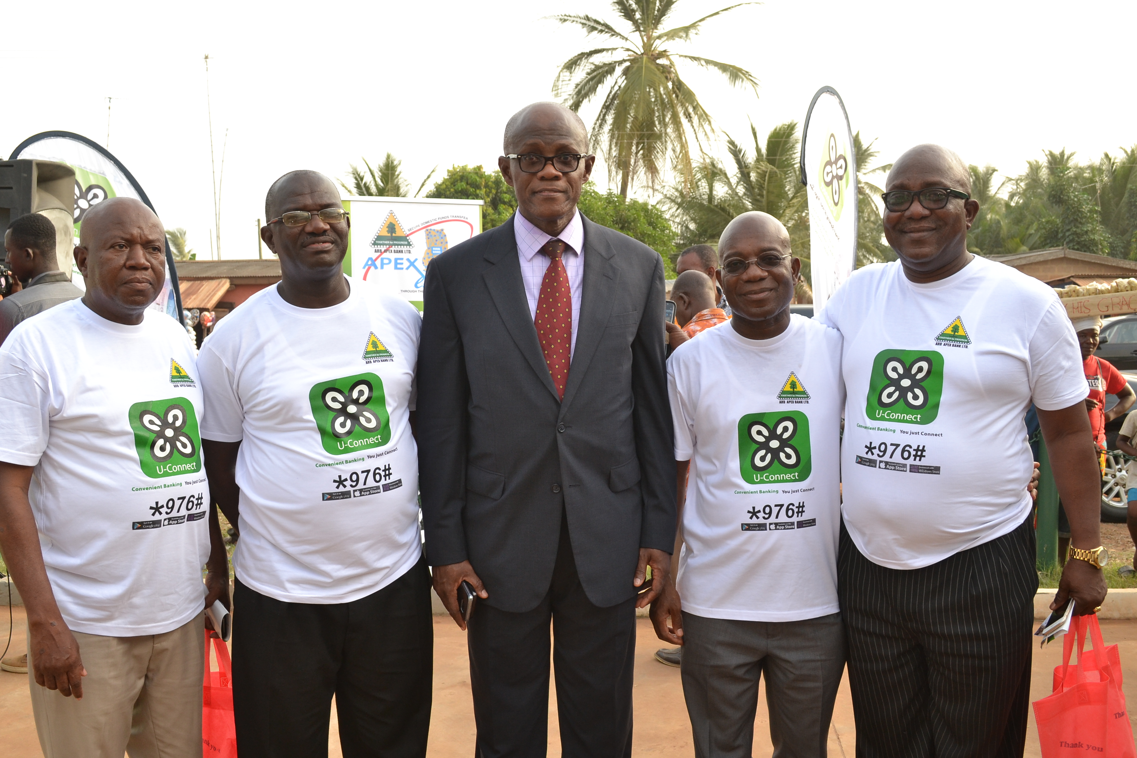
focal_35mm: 36
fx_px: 1137
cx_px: 568
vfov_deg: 36.9
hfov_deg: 53.1
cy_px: 379
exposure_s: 1/125
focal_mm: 24
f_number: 7.1
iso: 400
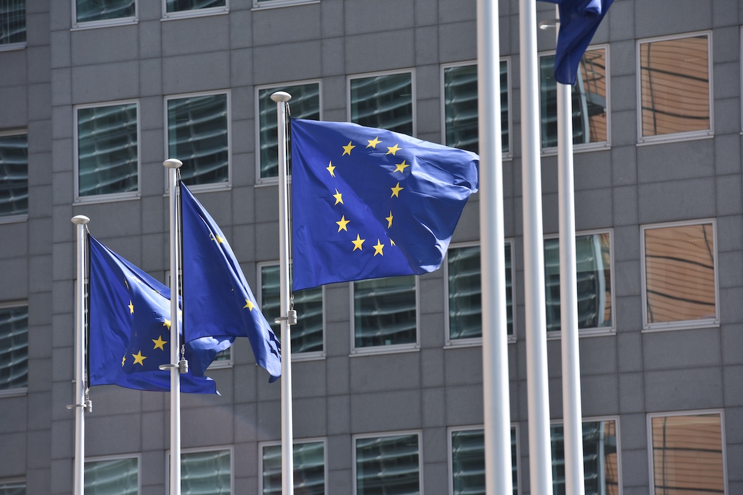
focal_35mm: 200
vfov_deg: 6.9
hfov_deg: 10.3
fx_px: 4127
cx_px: 372
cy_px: 248
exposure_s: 1/320
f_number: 5.6
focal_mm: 200
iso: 200
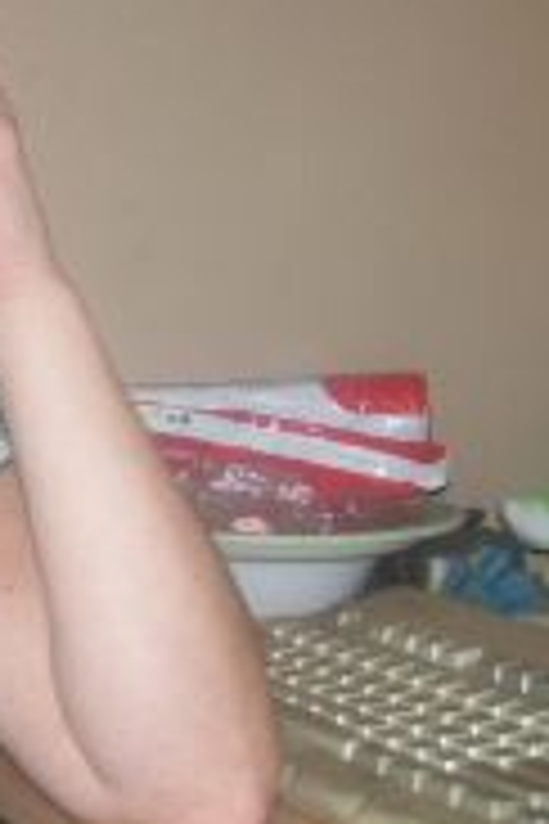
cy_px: 371
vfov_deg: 22.1
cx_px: -306
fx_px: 2104
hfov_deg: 13.8
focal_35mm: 92
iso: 80
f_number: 2.7
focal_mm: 6
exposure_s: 1/32
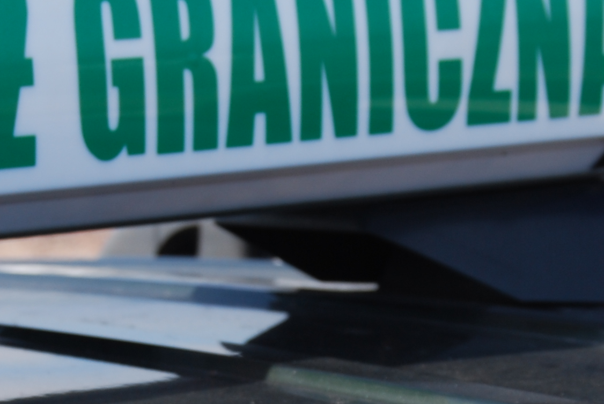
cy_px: 389
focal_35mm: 196
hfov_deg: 10.5
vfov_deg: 7.0
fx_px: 3293
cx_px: 304
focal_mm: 38
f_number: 6.3
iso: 100
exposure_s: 1/160
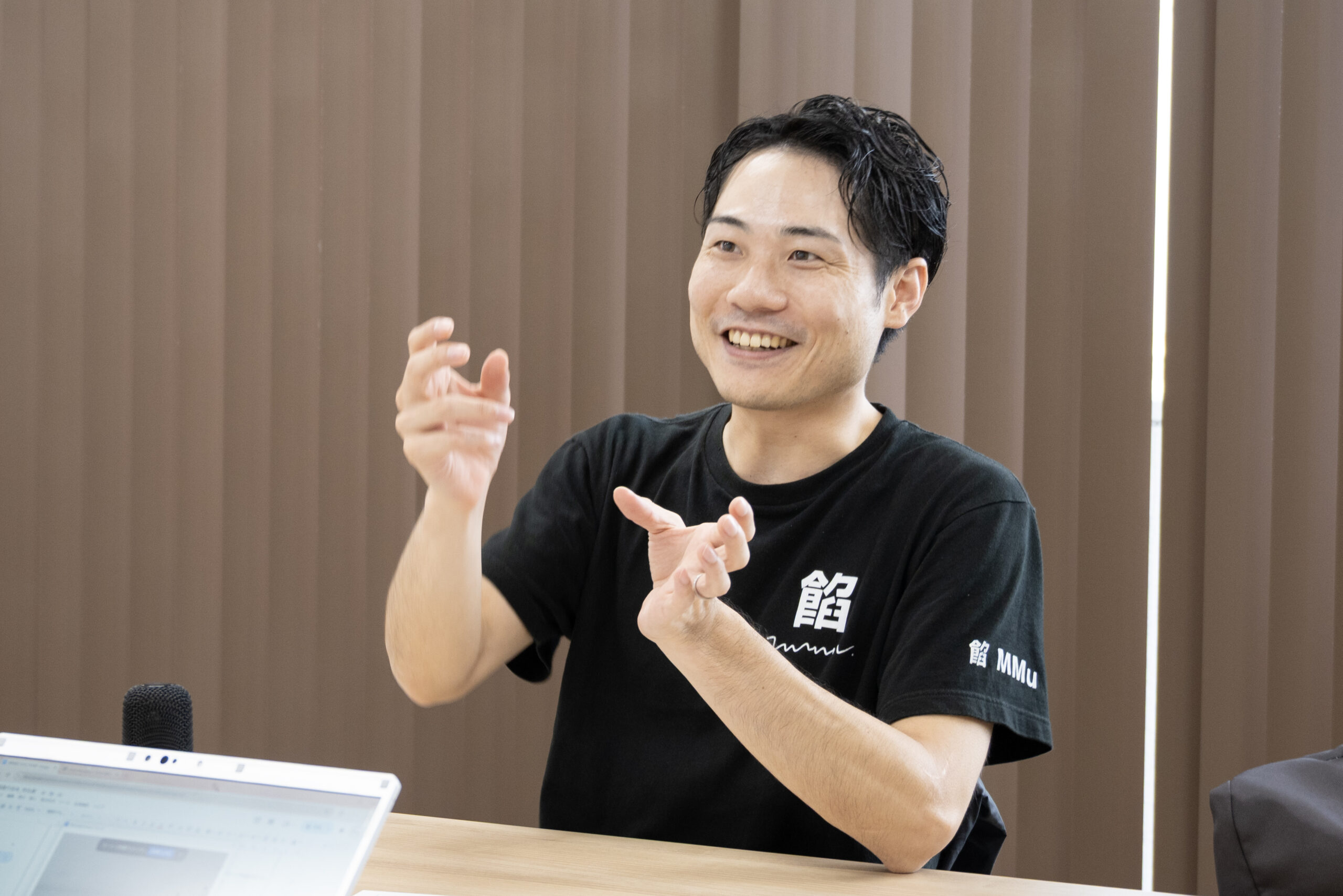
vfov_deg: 22.6
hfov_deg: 33.4
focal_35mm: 60
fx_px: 2238
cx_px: 672
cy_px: 448
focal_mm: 40
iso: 450
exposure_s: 1/60
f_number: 4.5
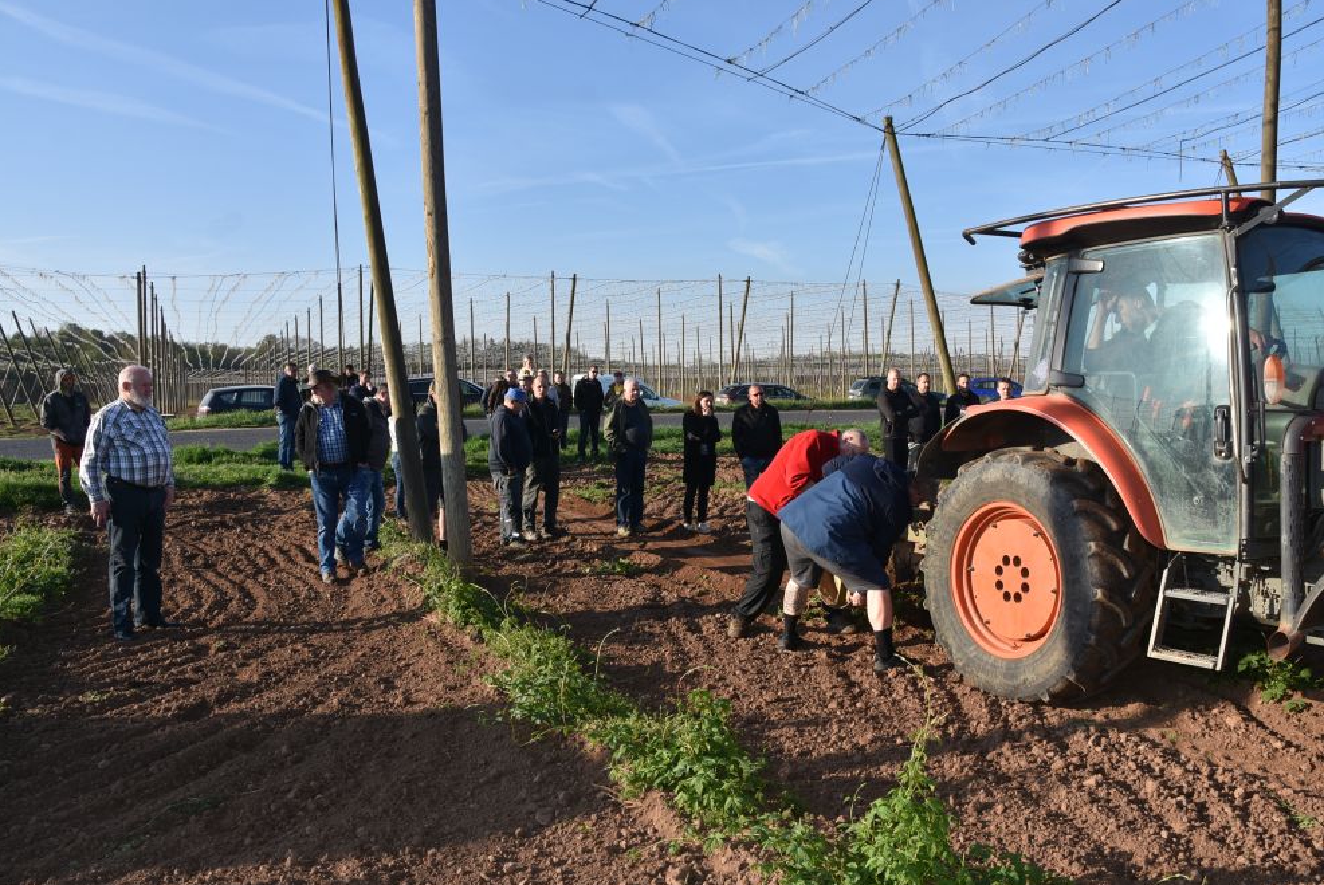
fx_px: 1031
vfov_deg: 46.5
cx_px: 681
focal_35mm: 28
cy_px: 437
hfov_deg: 65.4
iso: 100
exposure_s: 1/250
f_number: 8
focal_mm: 18
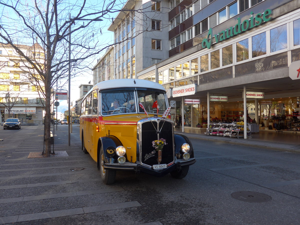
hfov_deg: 61.7
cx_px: 150
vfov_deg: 48.2
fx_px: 251
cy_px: 112
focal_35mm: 29
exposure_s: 1/320
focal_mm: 6
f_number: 2.8
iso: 80
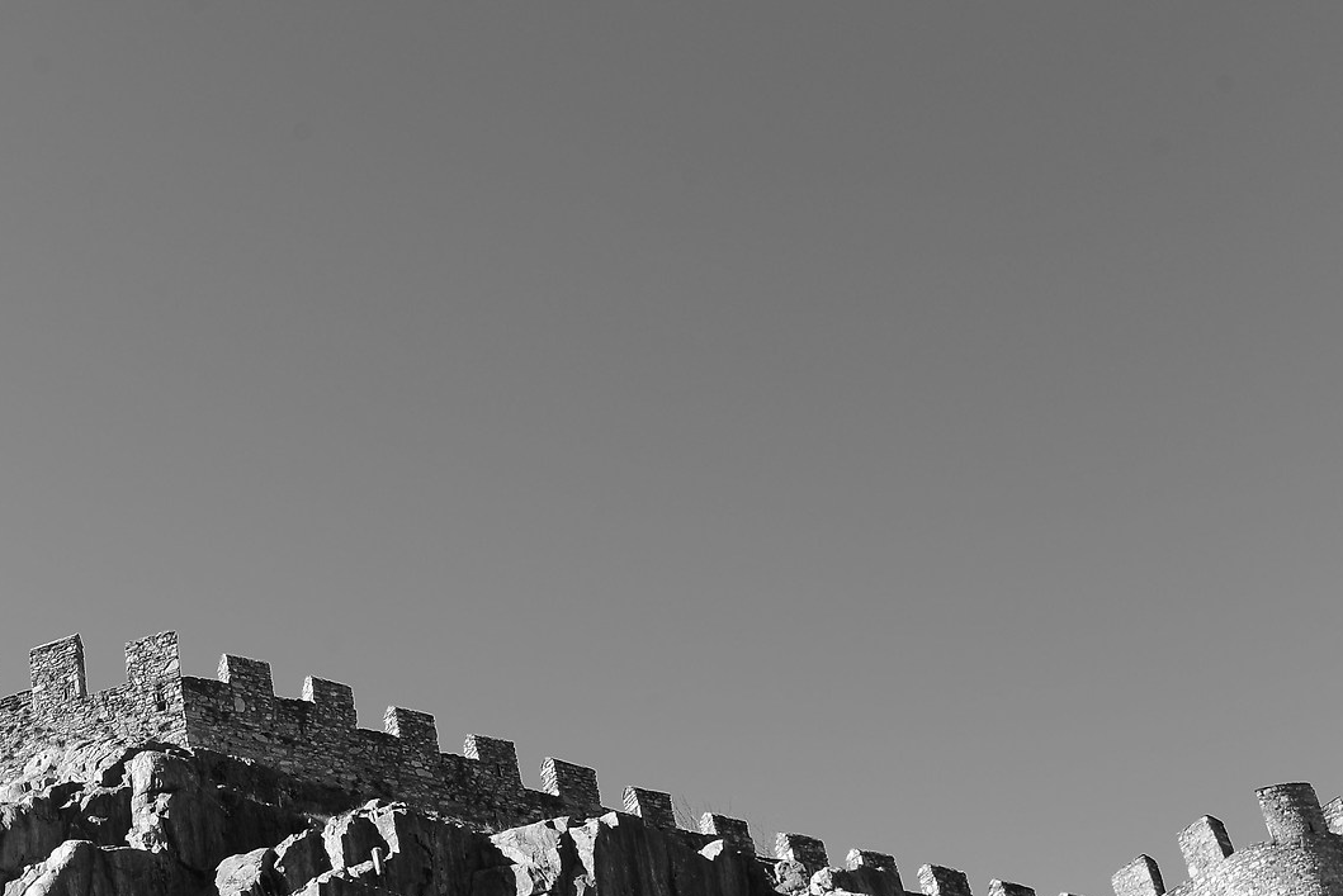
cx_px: -141
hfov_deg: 27.1
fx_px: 2538
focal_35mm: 68
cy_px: 863
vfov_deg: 19.5
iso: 250
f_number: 11
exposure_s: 1/125
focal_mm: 30
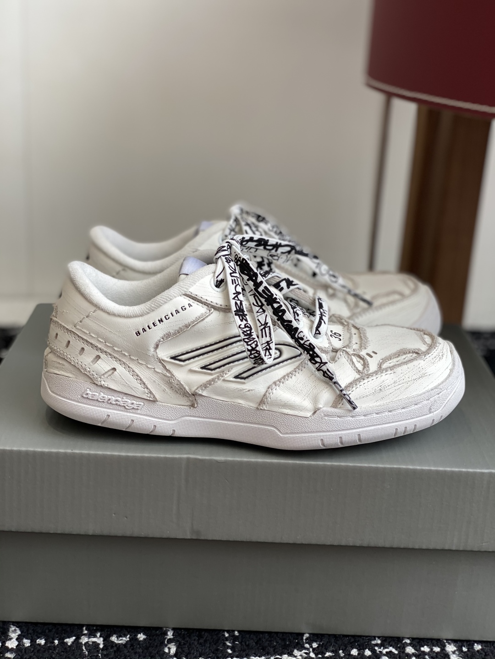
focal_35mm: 52
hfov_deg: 28.0
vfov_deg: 36.8
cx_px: 248
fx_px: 991
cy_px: 330
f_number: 2
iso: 20
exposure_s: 1/128
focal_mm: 6
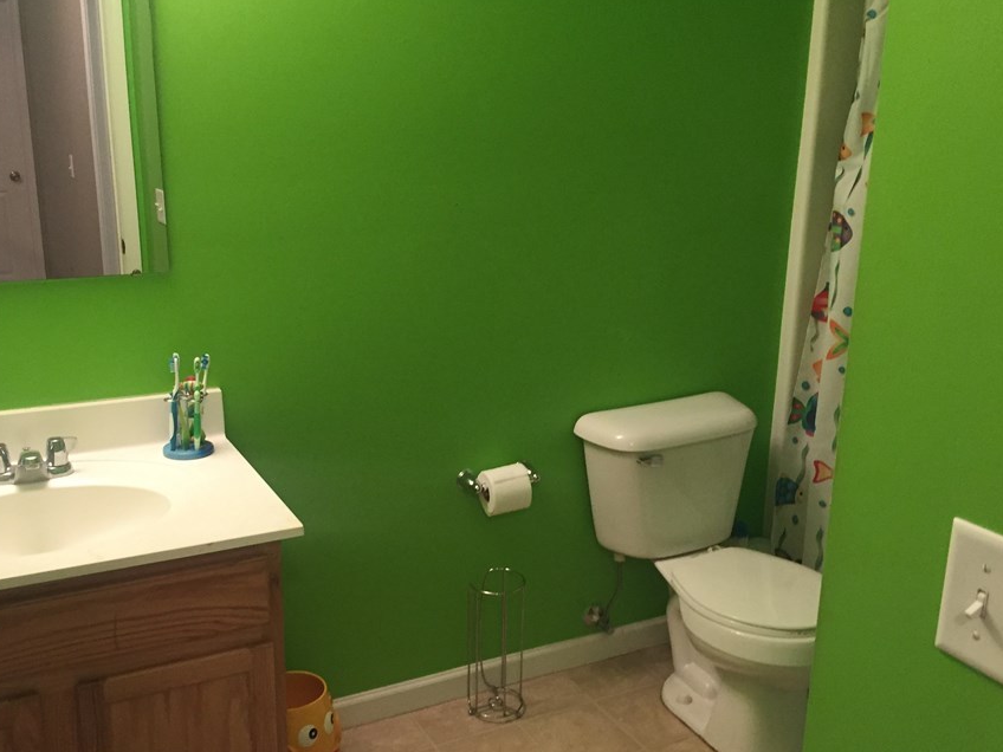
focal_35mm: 35
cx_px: 457
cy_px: 402
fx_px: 1014
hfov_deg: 52.6
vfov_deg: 40.7
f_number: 2.2
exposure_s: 1/30
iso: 160
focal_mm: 4.15
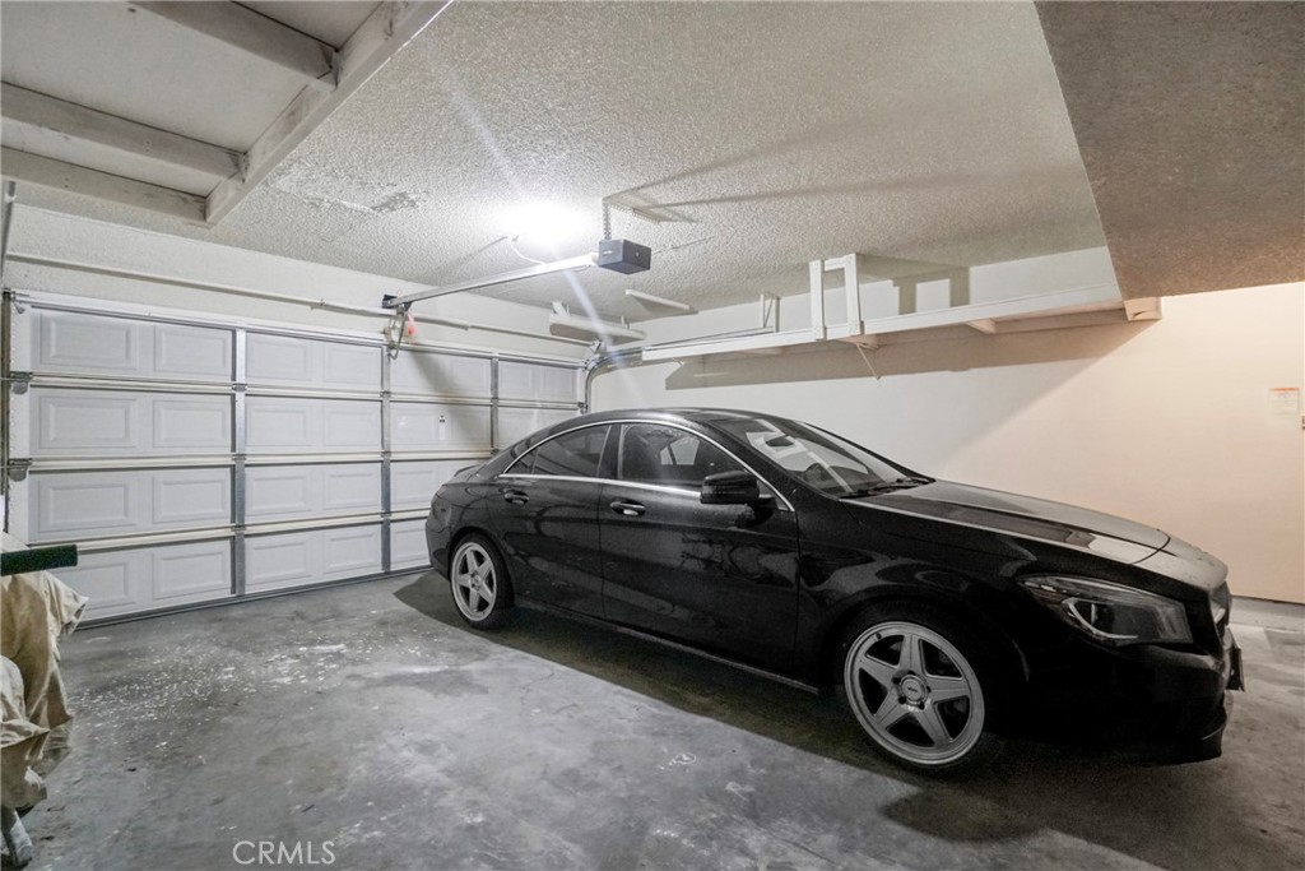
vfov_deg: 77.3
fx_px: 544
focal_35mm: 15
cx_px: 652
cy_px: 436
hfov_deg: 100.4
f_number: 4
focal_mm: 10
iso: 6400
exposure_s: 1/30
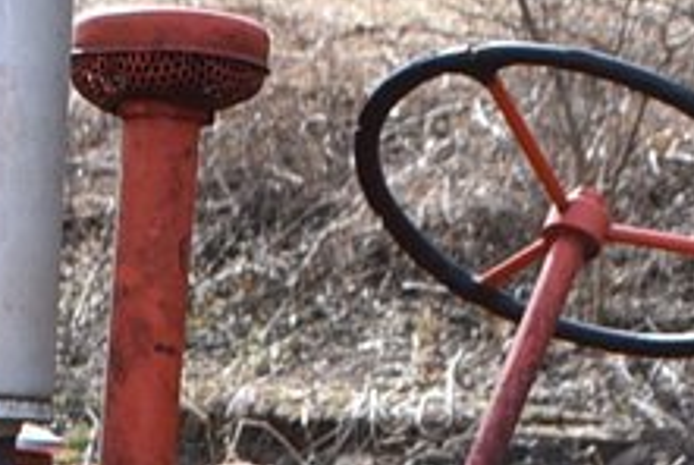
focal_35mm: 207
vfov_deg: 6.1
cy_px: 1447
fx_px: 3996
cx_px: 6
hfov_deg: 9.9
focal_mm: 18
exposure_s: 1/250
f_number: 7.1
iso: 200
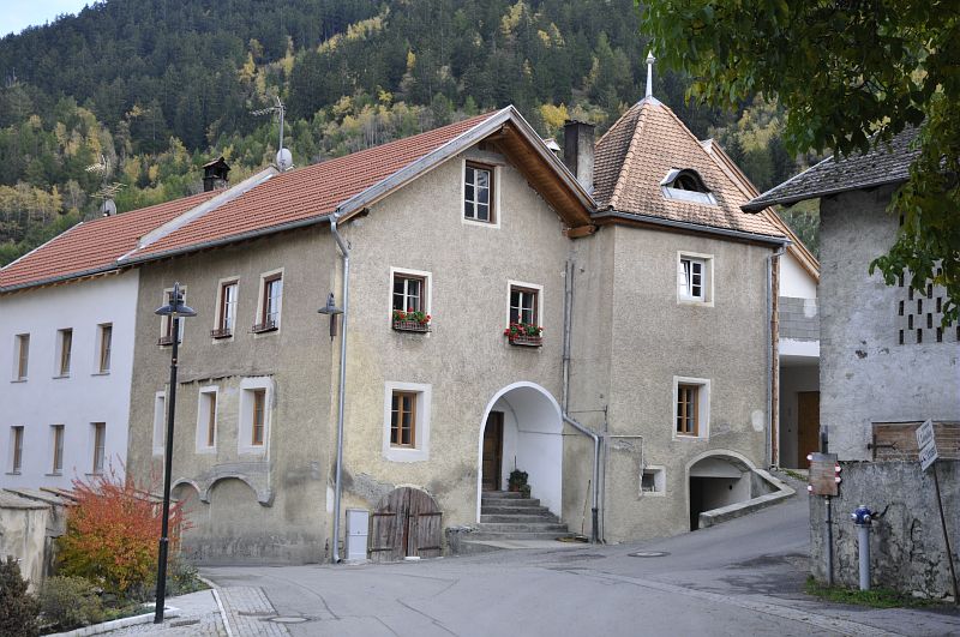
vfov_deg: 23.7
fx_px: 1518
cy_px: 318
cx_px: 480
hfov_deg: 35.1
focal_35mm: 57
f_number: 6.3
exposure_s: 1/160
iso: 200
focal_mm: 38
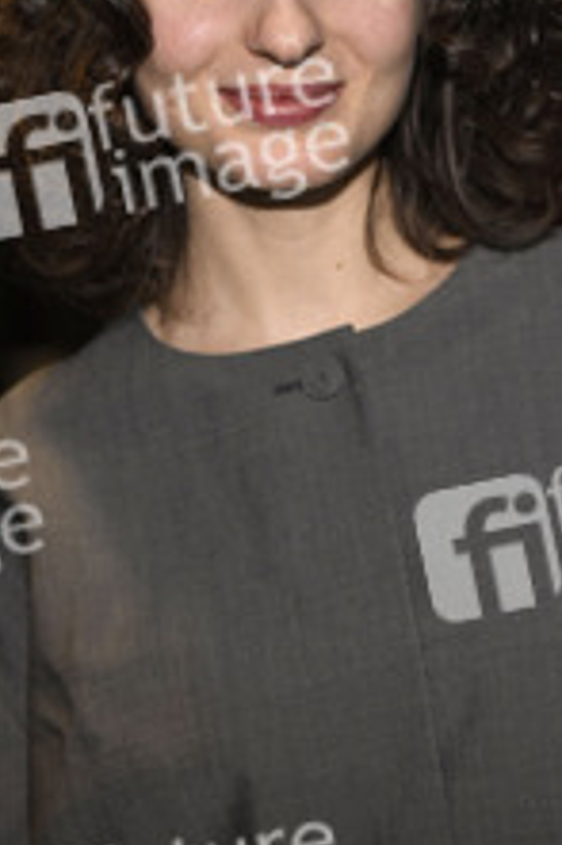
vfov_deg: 15.1
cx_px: 264
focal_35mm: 136
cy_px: 340
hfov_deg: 10.1
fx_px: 3189
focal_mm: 75
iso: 800
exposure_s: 1/640
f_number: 3.5
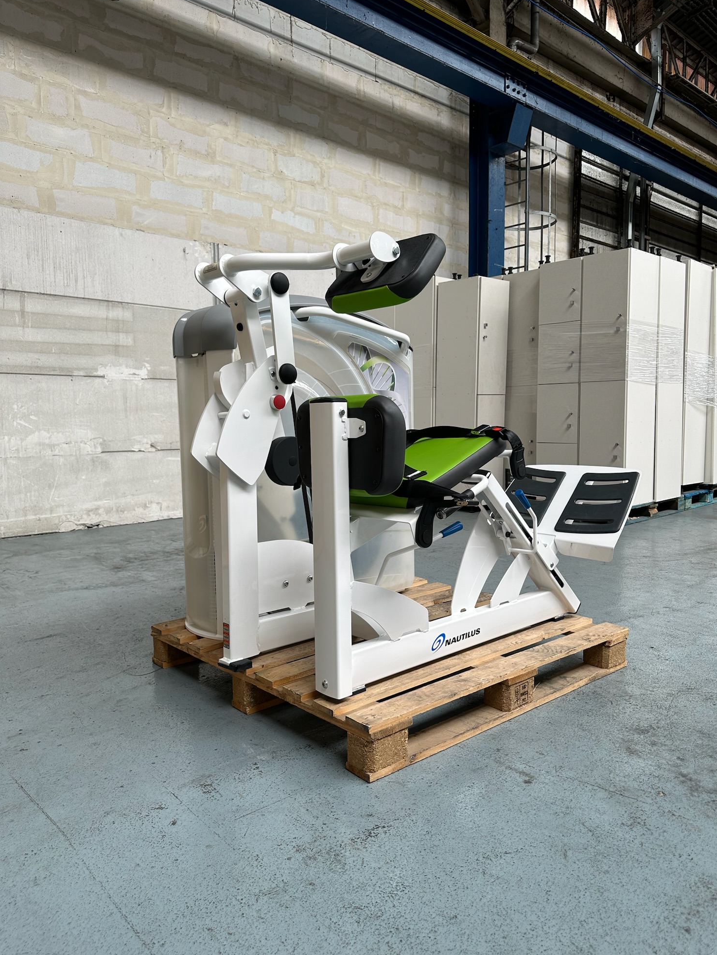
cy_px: 476
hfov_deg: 54.9
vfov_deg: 69.4
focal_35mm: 25
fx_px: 690
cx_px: 372
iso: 50
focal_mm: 6.86
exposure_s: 1/100
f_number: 1.78
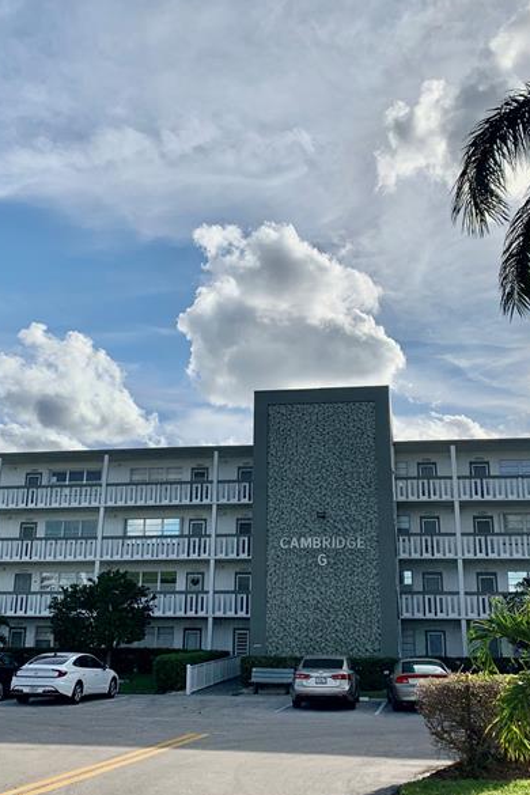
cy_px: 397
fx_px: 817
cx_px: 266
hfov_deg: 35.9
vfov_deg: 51.9
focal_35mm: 37
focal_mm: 4.25
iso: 25
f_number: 1.8
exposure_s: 1/6452
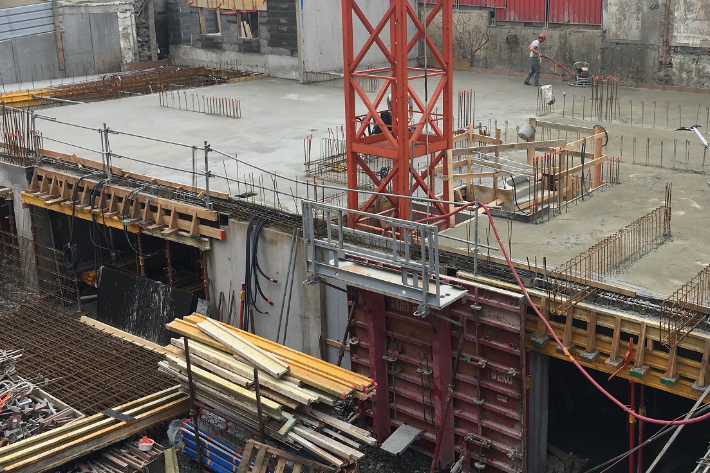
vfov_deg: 32.4
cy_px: 162
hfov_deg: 46.8
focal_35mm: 41
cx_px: 458
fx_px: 809
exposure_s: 1/561
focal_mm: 4.15
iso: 25
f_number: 2.2
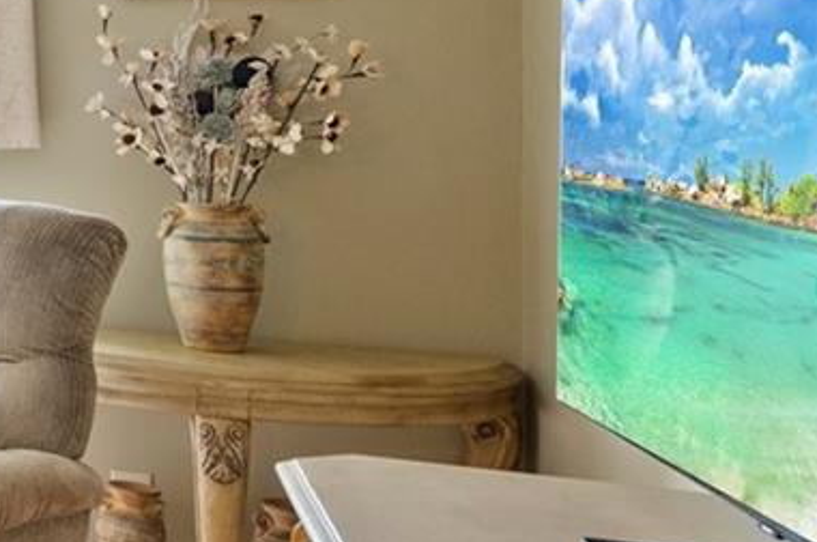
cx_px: -854
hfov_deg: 18.8
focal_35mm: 59
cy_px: 147
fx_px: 1337
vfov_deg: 22.7
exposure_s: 1/8
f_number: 8
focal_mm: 14
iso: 200
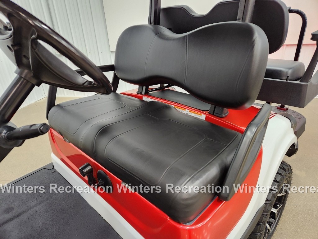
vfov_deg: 58.9
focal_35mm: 23
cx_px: 159
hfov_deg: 73.9
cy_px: 120
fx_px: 211
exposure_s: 1/120
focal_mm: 5.4
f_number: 1.8
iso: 500
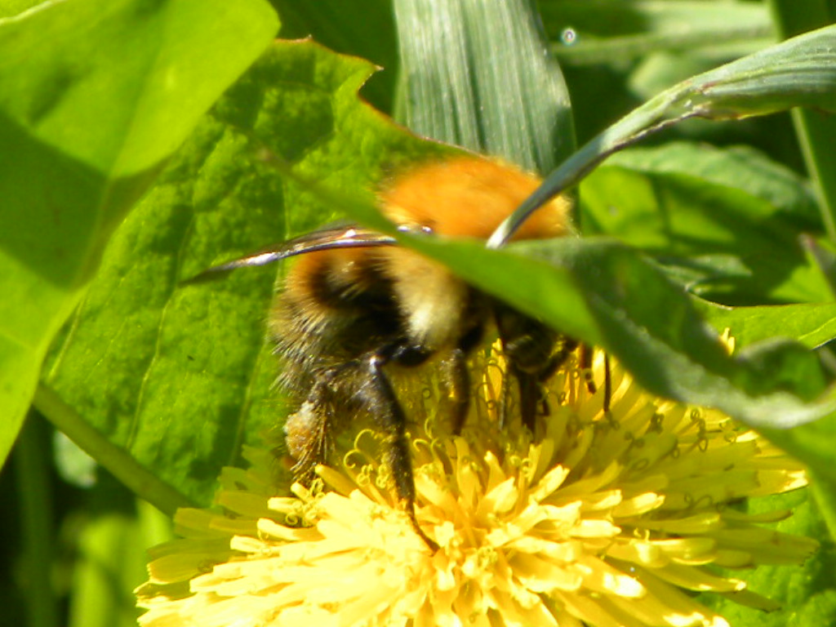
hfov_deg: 3.2
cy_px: 314
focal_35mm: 624
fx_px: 15070
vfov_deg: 2.4
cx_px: 418
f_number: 5
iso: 64
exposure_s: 1/190
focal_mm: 110.4
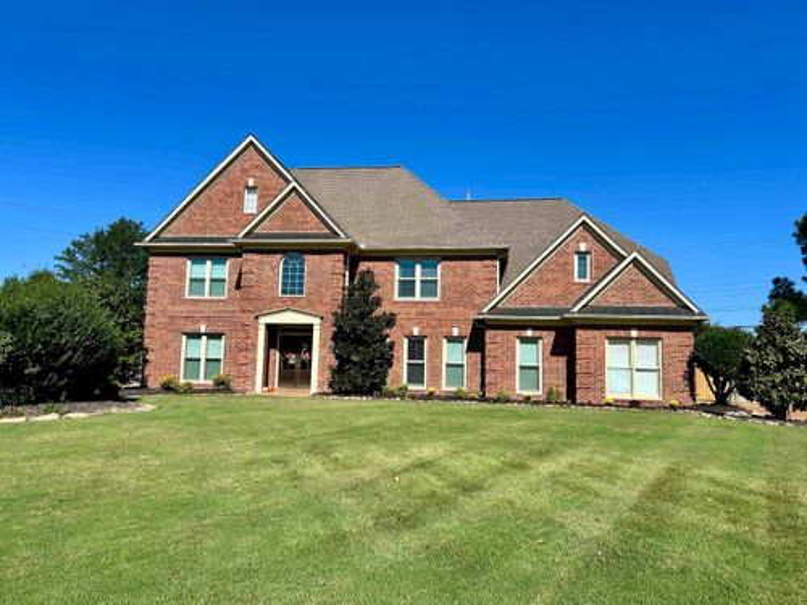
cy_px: 302
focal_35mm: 26
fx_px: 606
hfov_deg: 67.3
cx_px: 404
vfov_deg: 53.1
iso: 50
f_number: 1.5
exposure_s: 1/4630
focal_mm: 5.7
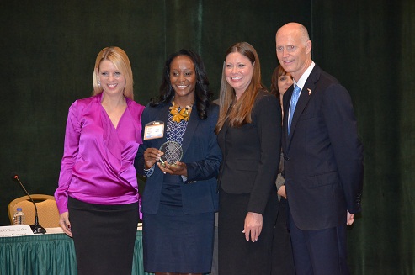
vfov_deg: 11.1
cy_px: 138
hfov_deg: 16.7
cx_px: 208
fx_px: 1416
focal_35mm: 123
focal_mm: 82
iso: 3200
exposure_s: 1/60
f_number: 4.2
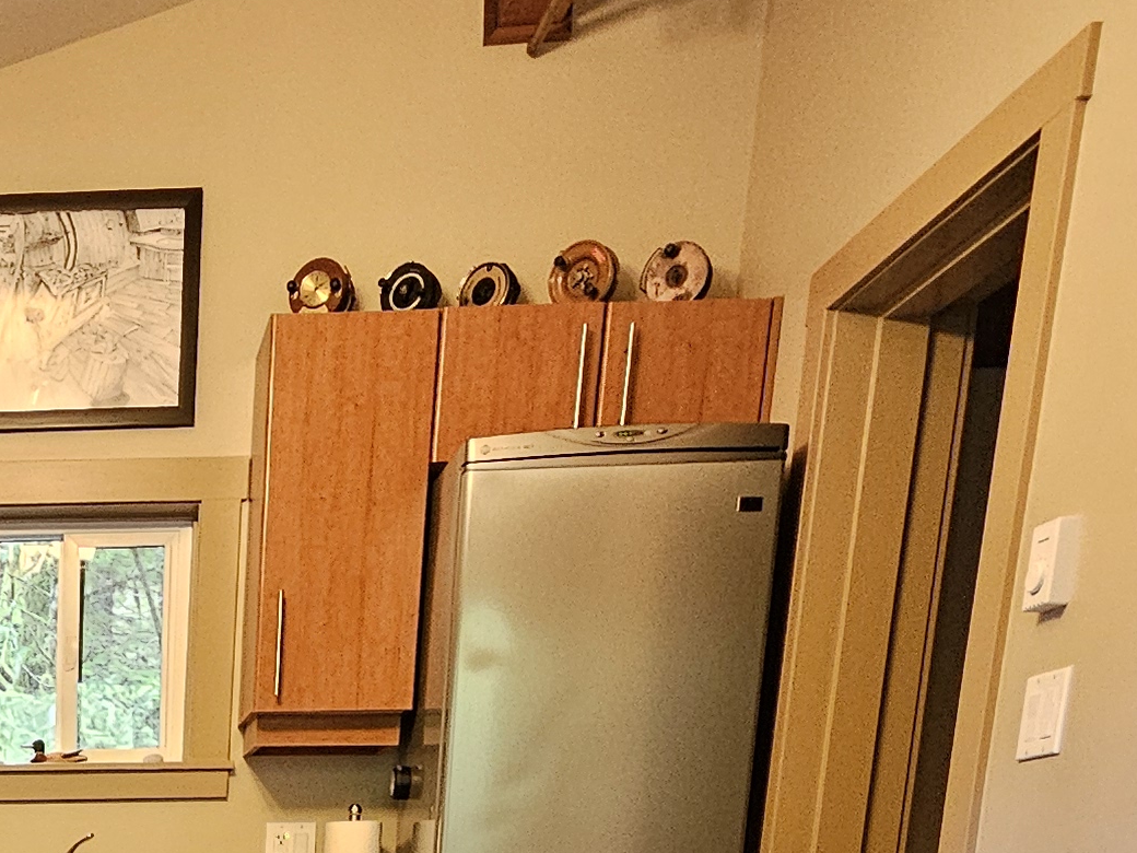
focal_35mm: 50
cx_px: -92
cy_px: 1423
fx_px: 1642
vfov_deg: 21.8
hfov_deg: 33.6
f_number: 2.2
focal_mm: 2.2
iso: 400
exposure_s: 1/30
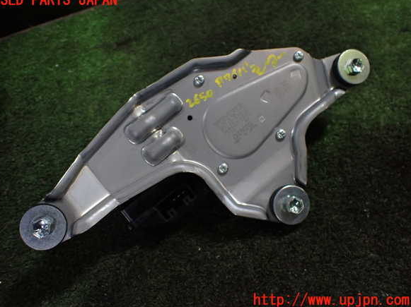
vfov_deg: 45.4
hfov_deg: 58.4
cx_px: 201
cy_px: 150
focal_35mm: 31
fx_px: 368
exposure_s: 1/125
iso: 500
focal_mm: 5.4
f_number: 2.3
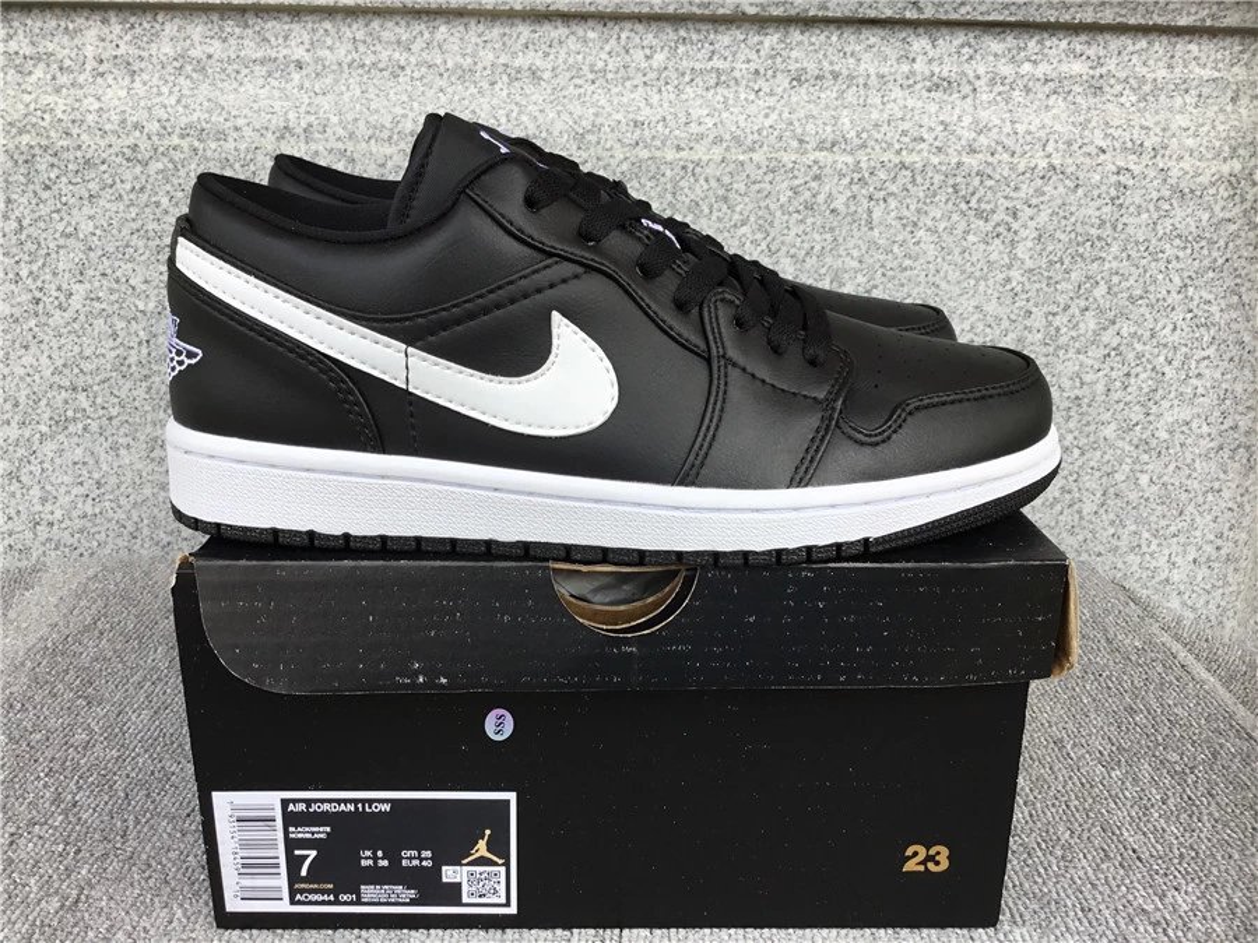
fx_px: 1127
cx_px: 629
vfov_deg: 45.4
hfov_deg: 58.4
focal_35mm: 31
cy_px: 472
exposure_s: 1/176
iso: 25
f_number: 2.4
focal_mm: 3.3
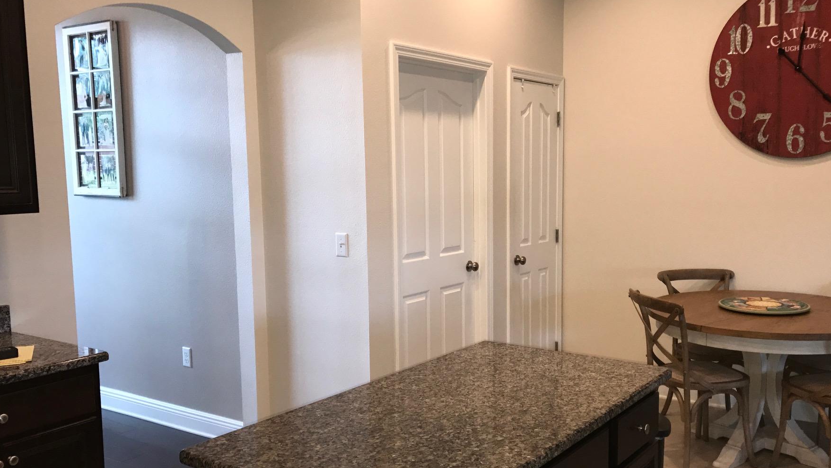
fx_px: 771
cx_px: 470
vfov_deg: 33.7
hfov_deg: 56.4
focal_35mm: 35
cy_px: 262
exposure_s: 1/30
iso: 40
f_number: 1.8
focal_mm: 3.99
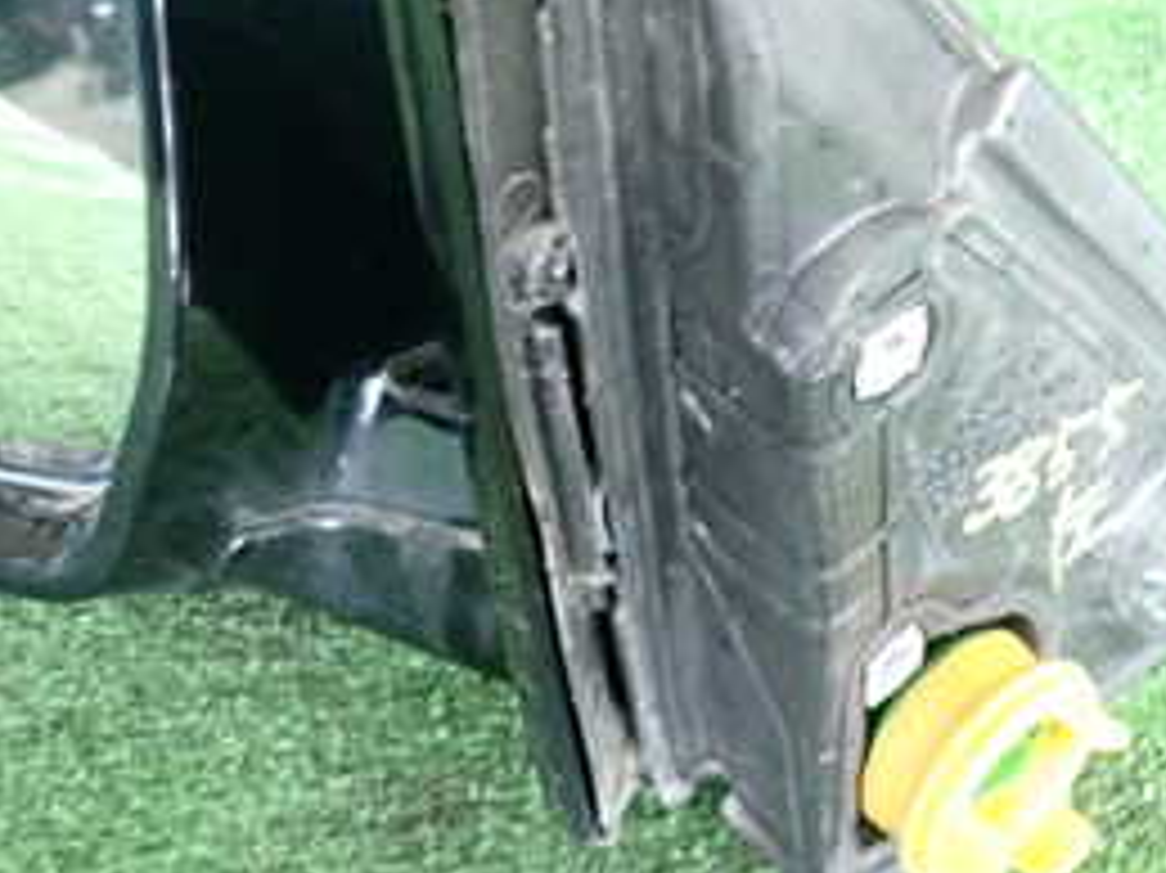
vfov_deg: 24.9
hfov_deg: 33.0
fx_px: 1953
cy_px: 202
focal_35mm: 58
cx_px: 405
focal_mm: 4.5
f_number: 2
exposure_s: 1/25
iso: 800
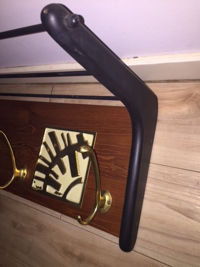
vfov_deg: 61.7
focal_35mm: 29
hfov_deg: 48.2
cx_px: 100
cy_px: 134
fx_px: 223
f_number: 2.2
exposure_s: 1/19
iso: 32
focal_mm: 4.15
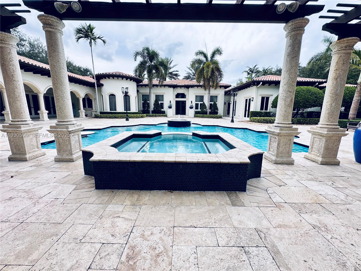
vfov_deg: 85.7
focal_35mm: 14
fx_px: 146
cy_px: 136
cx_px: 180
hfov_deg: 102.1
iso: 40
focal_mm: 2.22
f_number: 2.2
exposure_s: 1/111
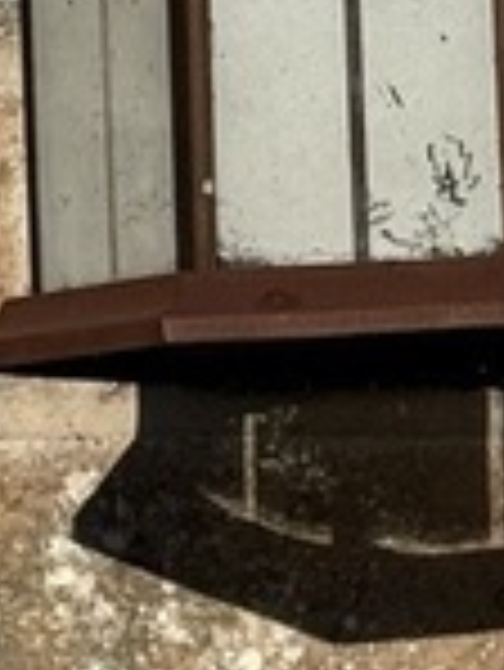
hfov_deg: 4.3
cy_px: 1075
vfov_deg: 5.6
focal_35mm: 348
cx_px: 270
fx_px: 6746
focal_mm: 6.76
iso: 50
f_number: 1.78
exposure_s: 1/11364
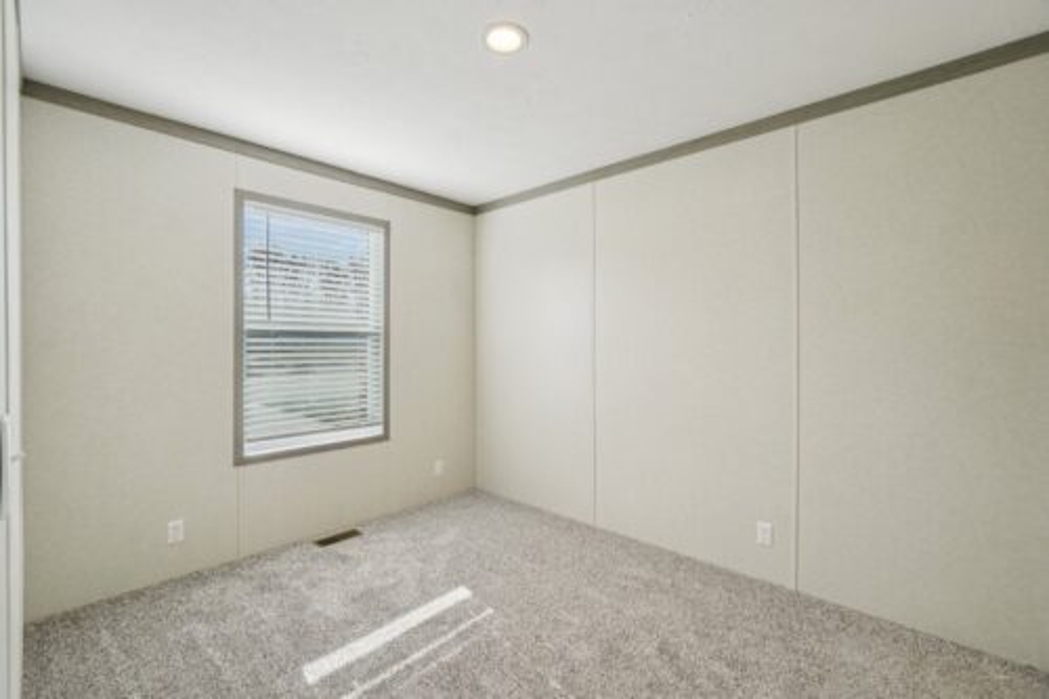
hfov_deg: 100.4
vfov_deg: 77.3
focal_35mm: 15
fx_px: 437
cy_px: 350
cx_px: 524
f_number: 8
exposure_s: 1/45
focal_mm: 10
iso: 100
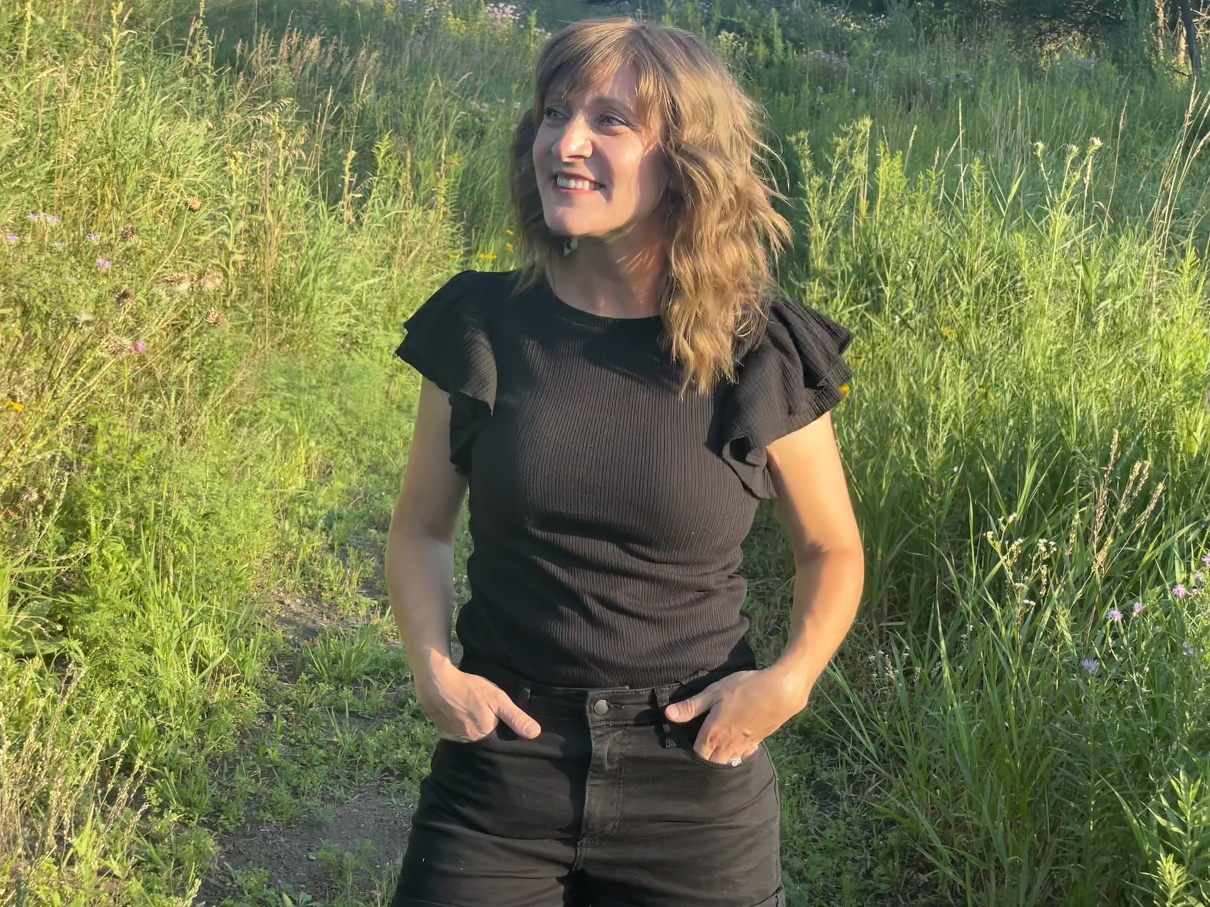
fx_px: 1818
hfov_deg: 36.8
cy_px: 454
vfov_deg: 28.0
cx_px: 605
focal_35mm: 52
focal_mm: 6
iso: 25
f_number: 2
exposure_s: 1/226
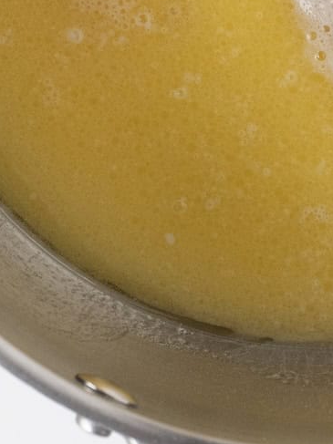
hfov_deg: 3.8
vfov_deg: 5.0
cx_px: 327
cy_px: -88
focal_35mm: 394
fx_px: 5056
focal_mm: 60
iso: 800
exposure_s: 1/13
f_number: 5.6
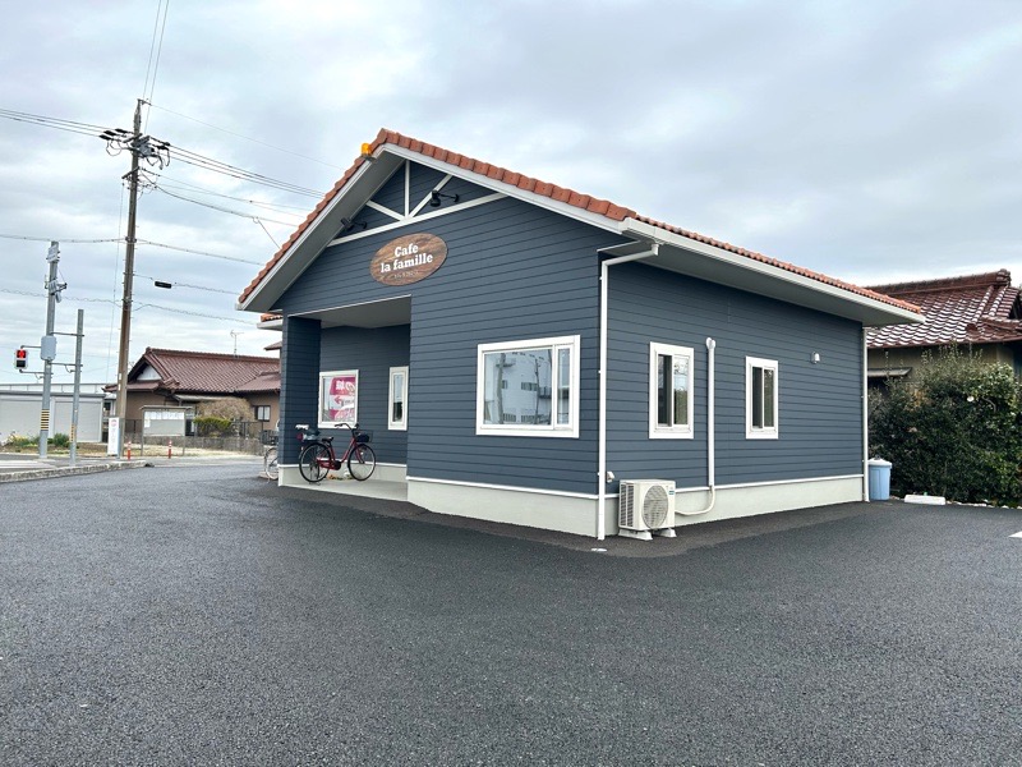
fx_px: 768
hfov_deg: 67.3
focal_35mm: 26
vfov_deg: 53.1
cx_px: 511
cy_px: 384
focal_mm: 5.7
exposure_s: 1/2994
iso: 50
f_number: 1.5
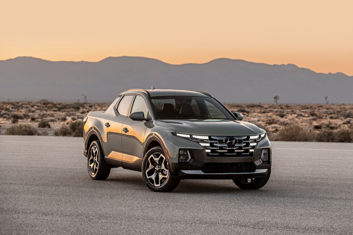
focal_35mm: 102
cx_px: 176
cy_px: 118
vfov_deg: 13.4
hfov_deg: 20.0
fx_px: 1000
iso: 64
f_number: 5
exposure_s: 1/13
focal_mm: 102
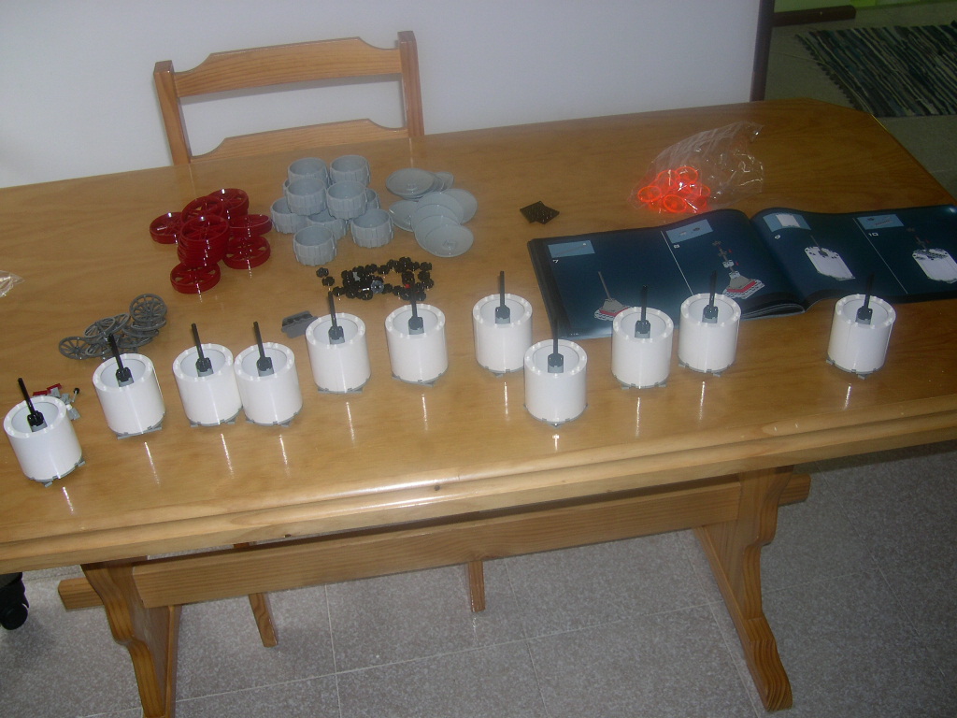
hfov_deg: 49.0
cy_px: 359
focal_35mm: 38
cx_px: 478
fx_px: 1051
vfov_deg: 37.7
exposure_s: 1/60
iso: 100
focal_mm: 8
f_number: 2.8
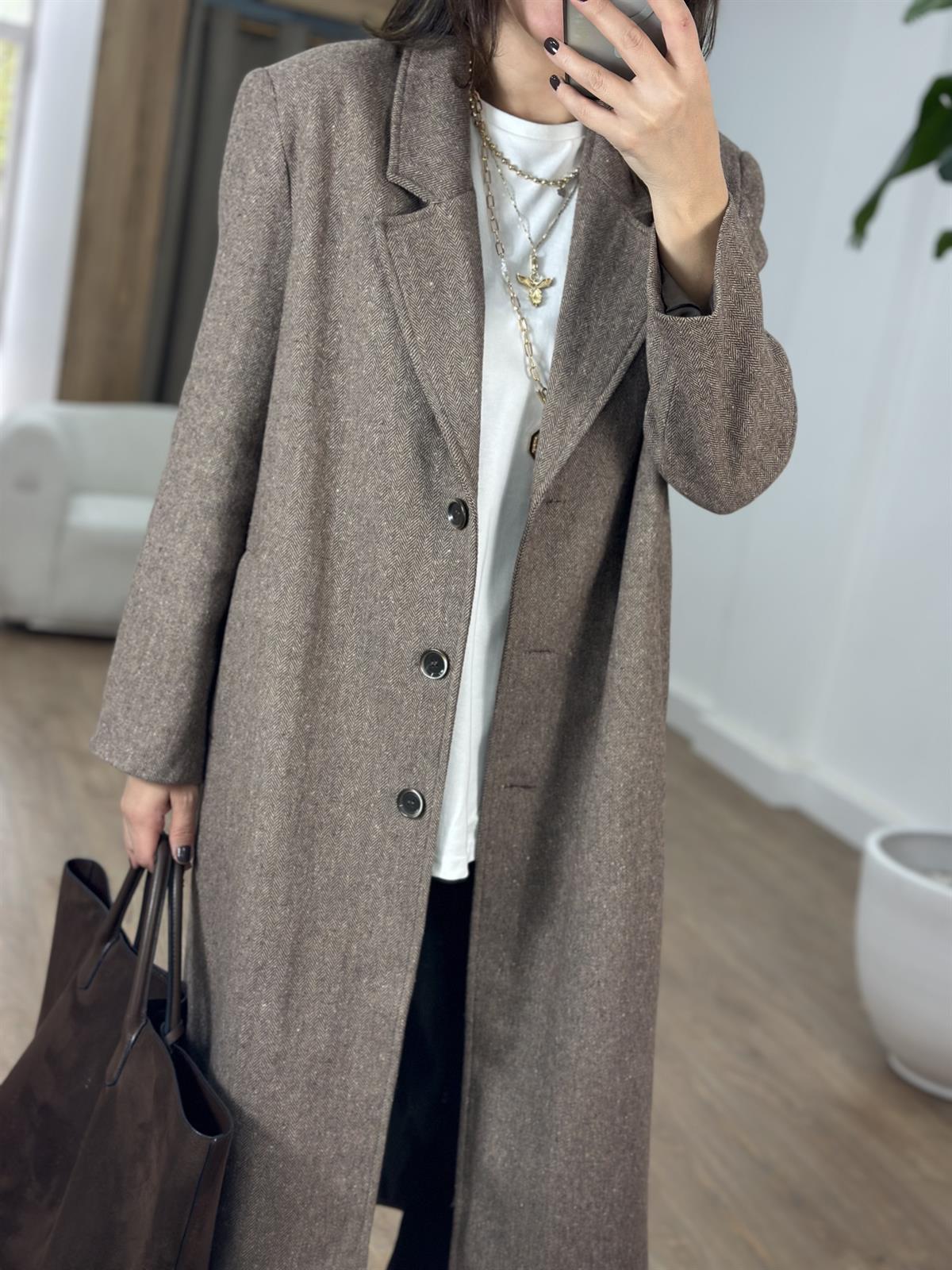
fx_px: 1760
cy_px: 635
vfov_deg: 39.7
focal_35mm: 48
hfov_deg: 30.3
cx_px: 476
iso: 64
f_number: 1.78
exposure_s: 1/100
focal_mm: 6.86
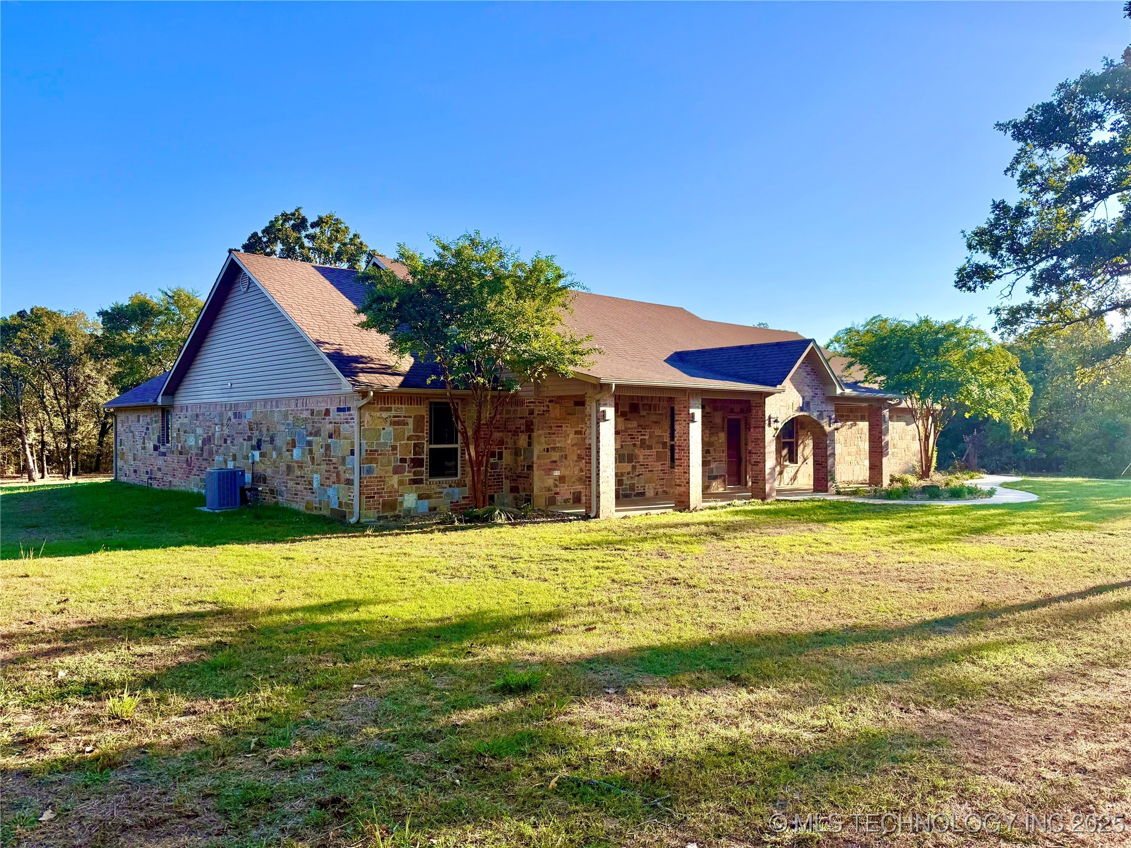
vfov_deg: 56.8
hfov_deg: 71.6
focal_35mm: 24
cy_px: 424
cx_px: 566
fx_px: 784
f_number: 1.78
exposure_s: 1/2611
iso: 80
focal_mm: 6.76
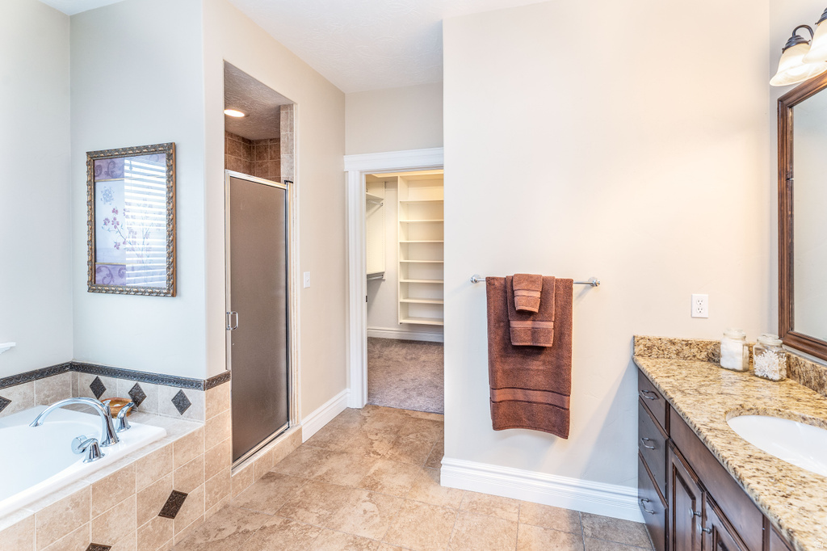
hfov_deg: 104.3
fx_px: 321
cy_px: 276
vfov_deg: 81.2
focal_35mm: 14
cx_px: 414
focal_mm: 14
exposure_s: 1/100
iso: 400
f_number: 8
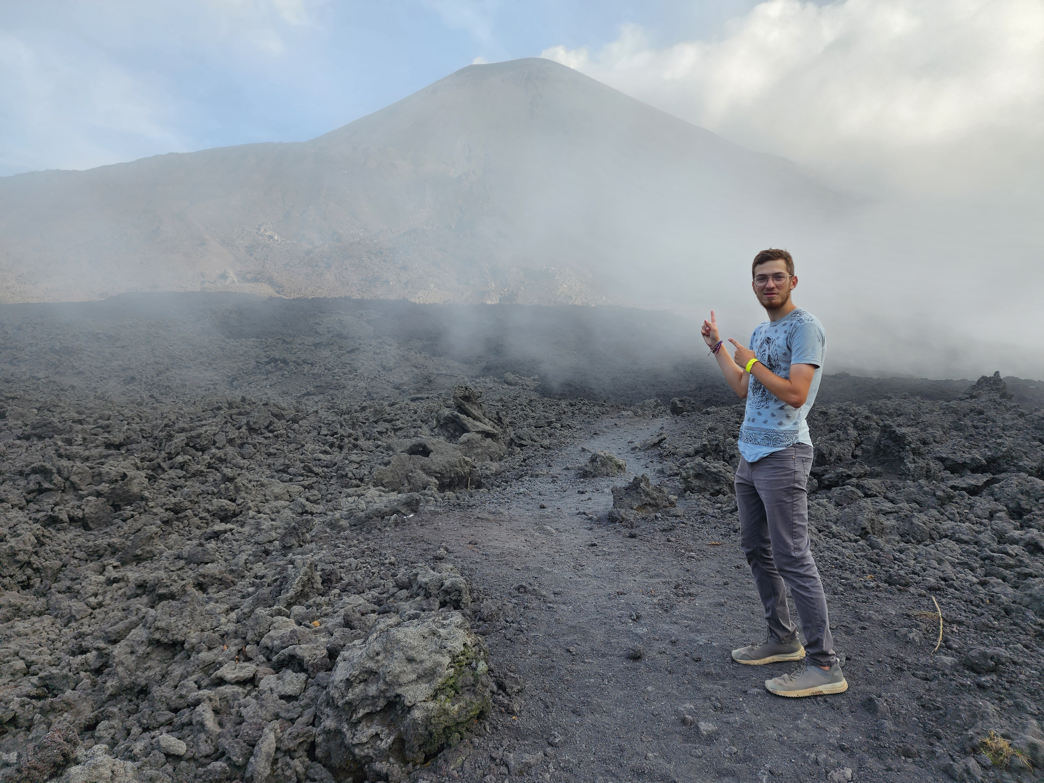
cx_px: 522
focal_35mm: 23
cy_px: 392
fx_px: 694
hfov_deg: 73.9
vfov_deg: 58.9
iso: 12
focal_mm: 6.4
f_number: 1.8
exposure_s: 1/333
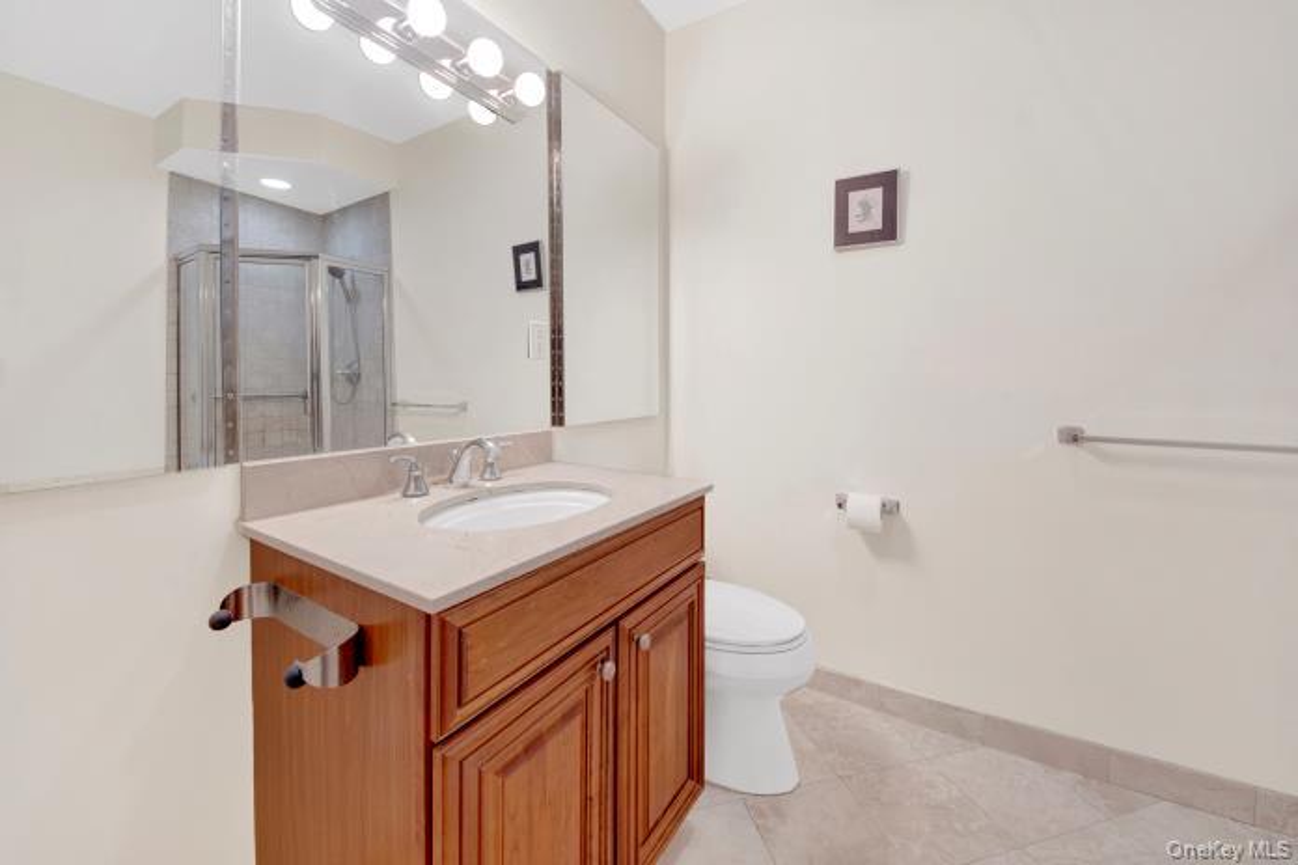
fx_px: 433
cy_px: 432
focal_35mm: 12
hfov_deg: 112.6
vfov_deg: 90.0
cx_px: 649
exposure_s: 1.3
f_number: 8
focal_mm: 8
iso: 100
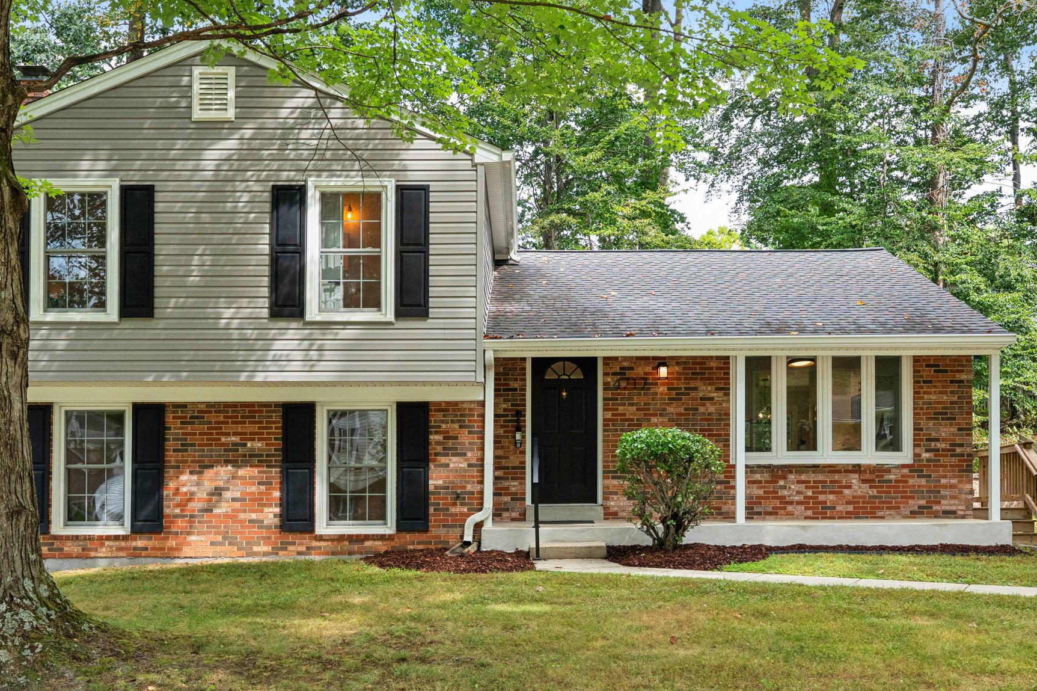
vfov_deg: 34.5
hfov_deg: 50.0
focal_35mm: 39
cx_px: 473
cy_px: 341
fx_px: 1111
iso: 1250
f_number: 8
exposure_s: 1/500
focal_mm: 32.5
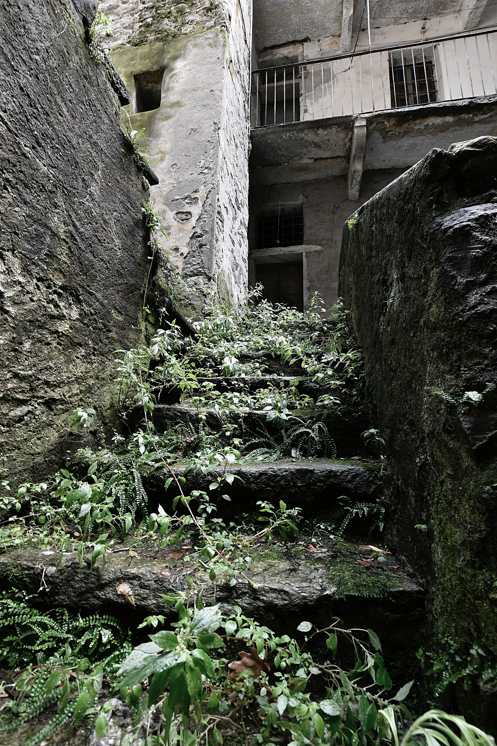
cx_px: 248
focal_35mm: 15
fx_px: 311
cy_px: 373
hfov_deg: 77.3
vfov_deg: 100.4
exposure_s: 1/20
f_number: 11
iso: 800
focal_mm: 10
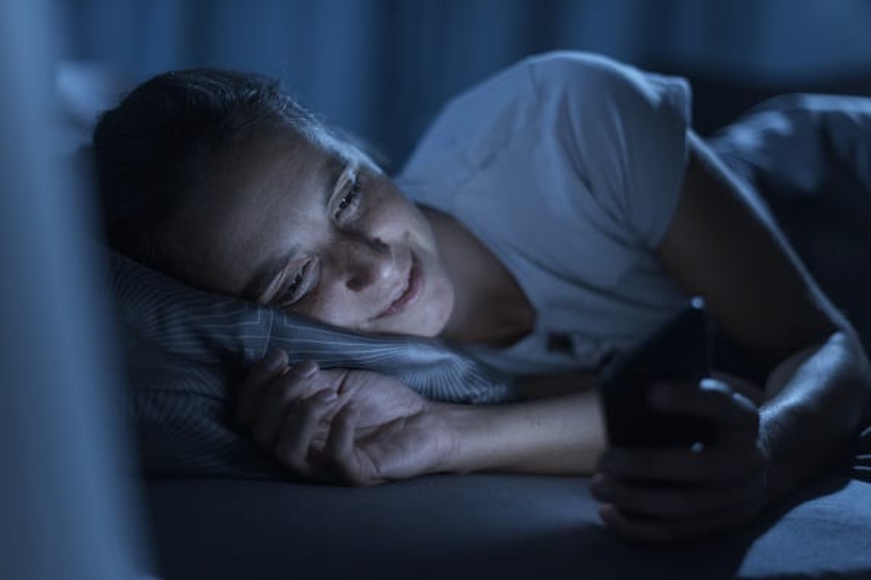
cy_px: 290
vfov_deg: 27.0
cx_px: 436
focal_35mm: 50
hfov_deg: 39.6
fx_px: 1210
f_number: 1.8
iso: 320
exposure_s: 1/50
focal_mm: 50
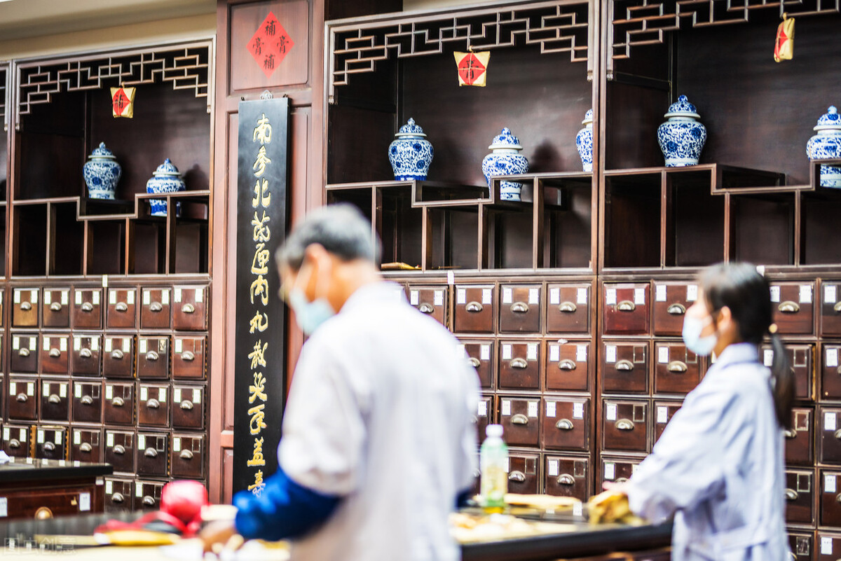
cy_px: 280
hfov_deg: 23.9
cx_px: 420
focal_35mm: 85
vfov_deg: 16.1
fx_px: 1986
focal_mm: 85
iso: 200
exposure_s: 1/160
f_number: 1.4
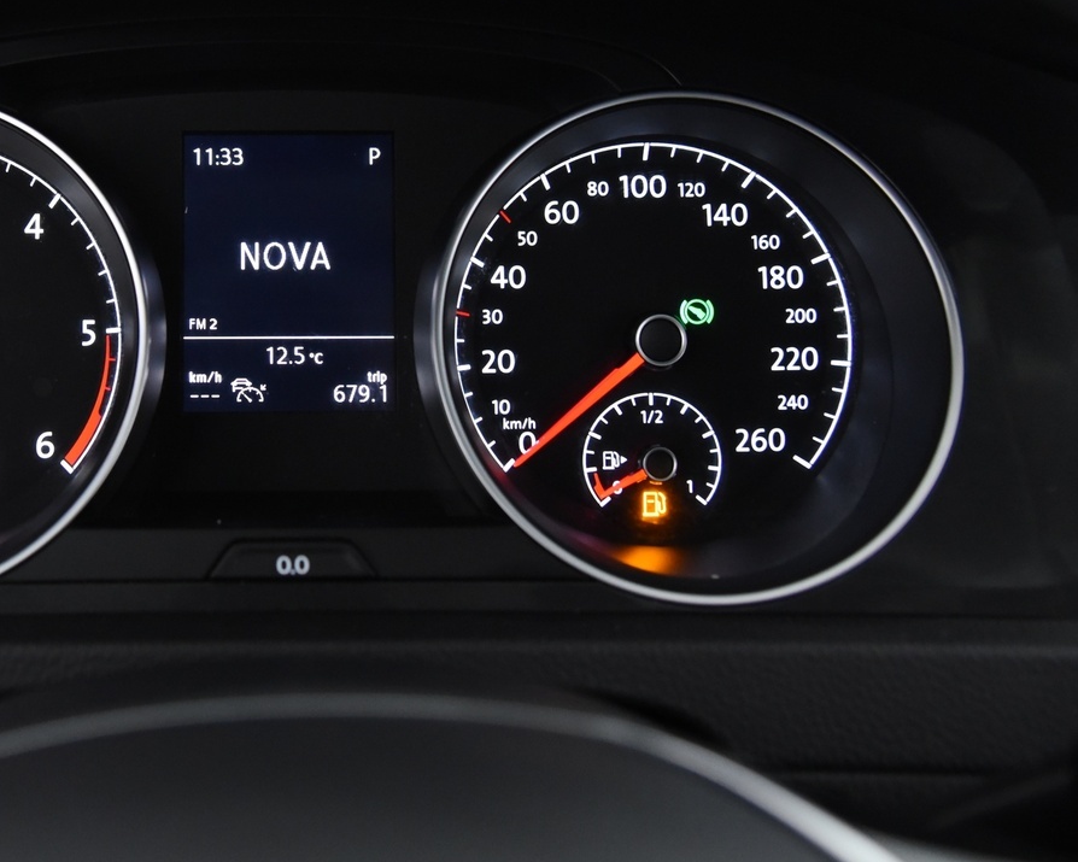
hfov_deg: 35.9
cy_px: 250
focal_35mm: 51
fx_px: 1627
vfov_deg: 29.4
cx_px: 281
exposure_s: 1/30
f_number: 4
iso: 4000
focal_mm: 30
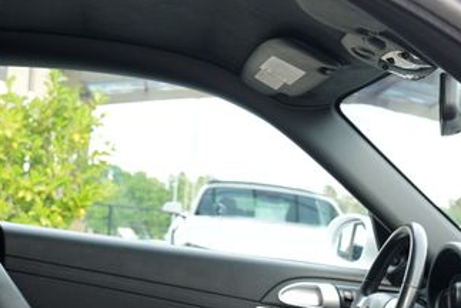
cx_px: 405
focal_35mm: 76
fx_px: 974
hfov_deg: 25.9
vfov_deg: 16.6
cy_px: 443
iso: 100
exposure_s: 1/60
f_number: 4
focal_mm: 24
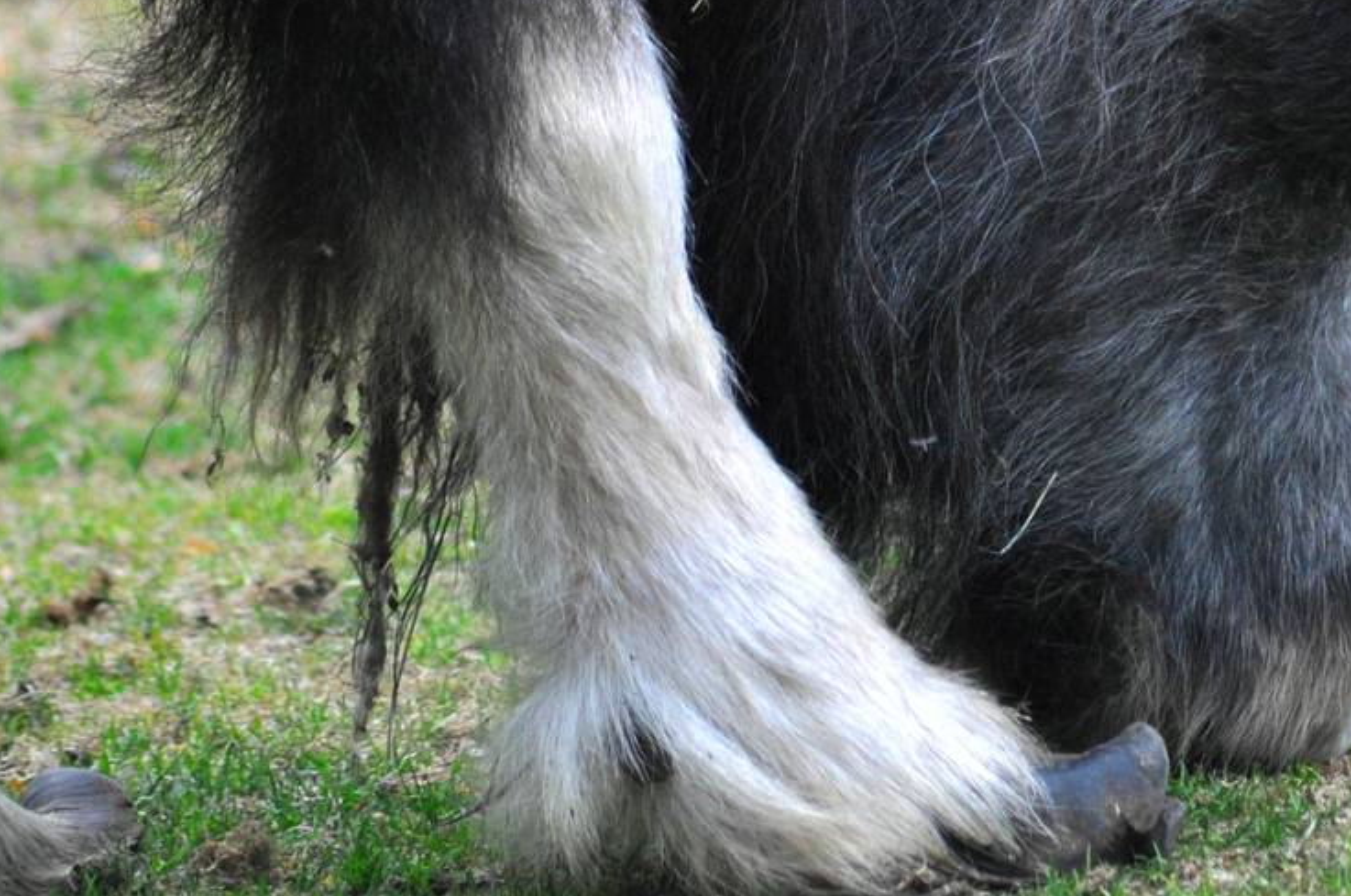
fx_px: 29302
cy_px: 259
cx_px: 1252
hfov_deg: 2.6
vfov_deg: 1.8
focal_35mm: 782
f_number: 5.3
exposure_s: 1/640
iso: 800
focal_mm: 240
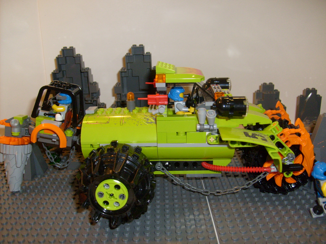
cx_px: 163
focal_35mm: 35
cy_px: 122
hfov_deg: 52.6
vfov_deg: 40.7
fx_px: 330
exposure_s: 1/45
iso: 100
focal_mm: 5.8
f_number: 2.8
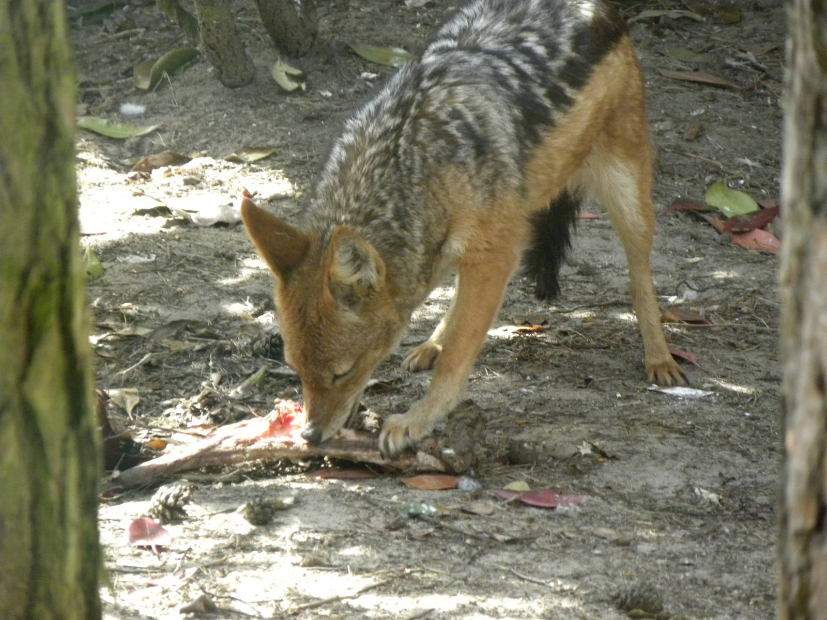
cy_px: 310
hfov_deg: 4.7
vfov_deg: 3.5
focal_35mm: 425
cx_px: 414
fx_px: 10154
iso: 400
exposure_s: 1/166
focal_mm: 75.7
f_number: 5
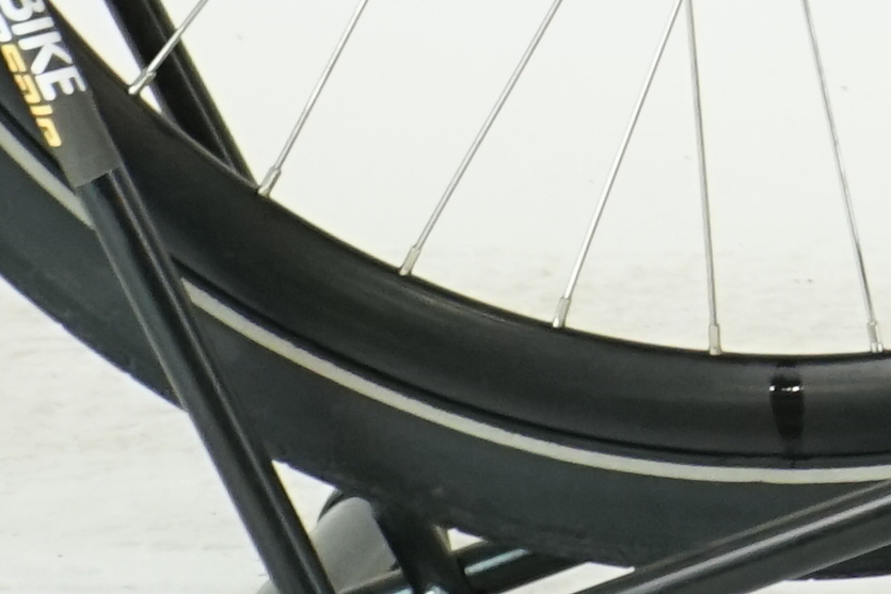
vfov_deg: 3.5
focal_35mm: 388
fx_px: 9604
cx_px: 2632
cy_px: -1190
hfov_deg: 5.1
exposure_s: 1/200
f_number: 5.6
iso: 1600
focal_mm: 54
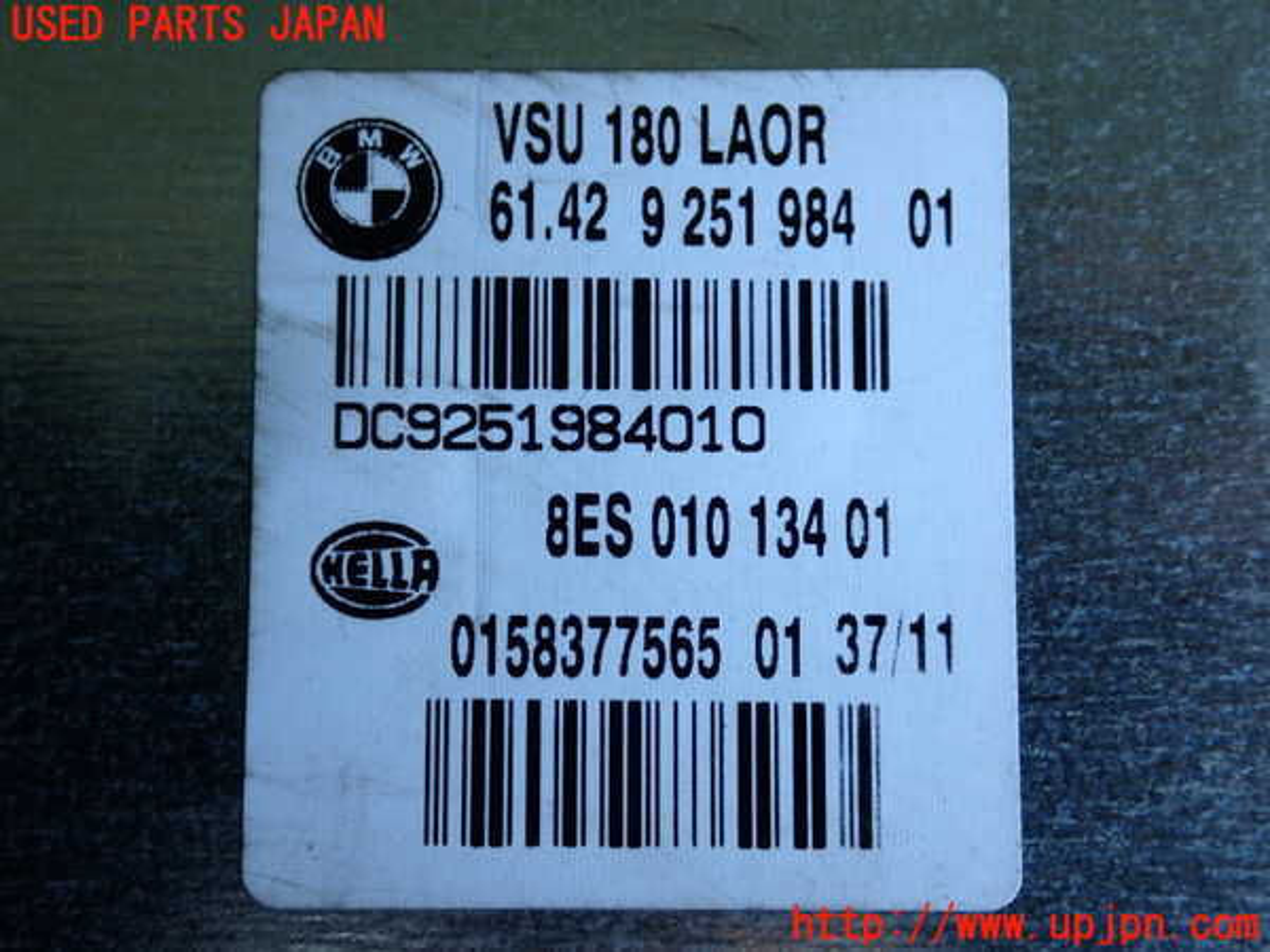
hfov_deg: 42.9
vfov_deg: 32.9
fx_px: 1614
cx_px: 635
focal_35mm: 44
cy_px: 476
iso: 200
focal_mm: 7.84
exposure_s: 1/125
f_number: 2.9
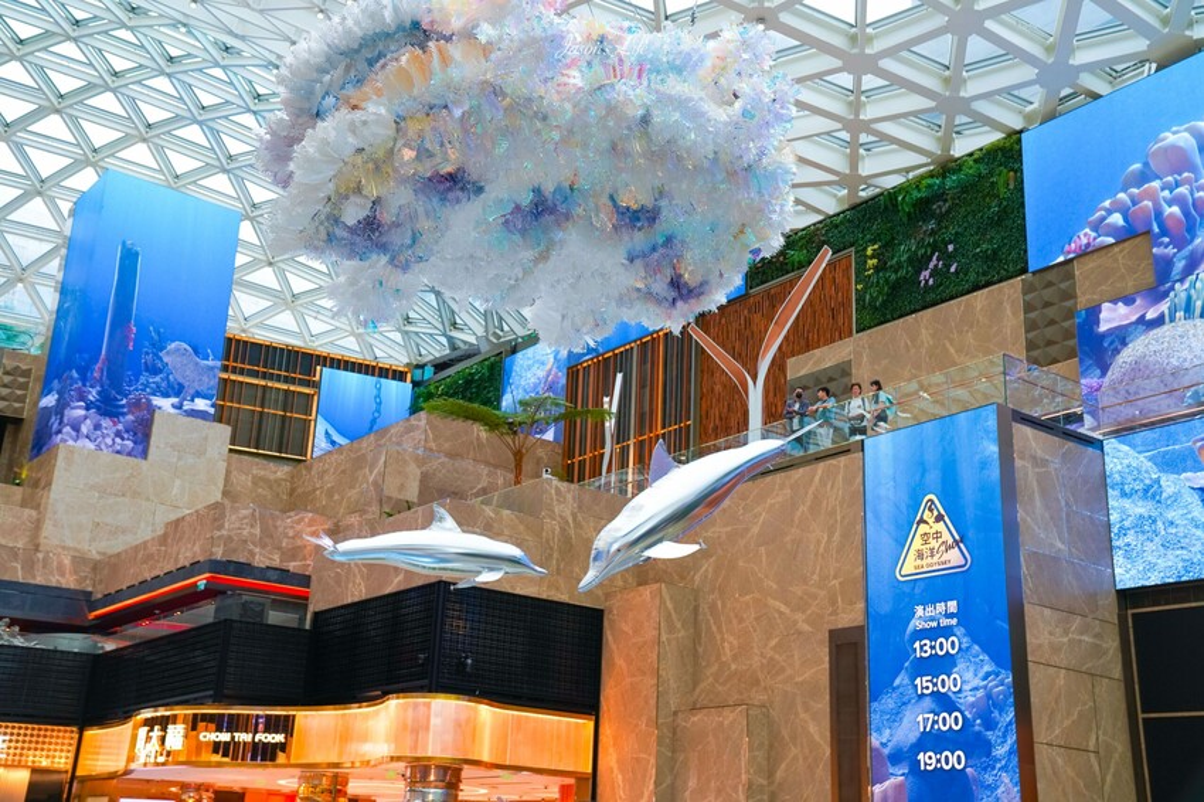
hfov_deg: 47.4
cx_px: 602
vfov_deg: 32.6
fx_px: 1371
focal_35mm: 41
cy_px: 401
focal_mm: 41
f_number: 4
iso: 320
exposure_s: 1/50
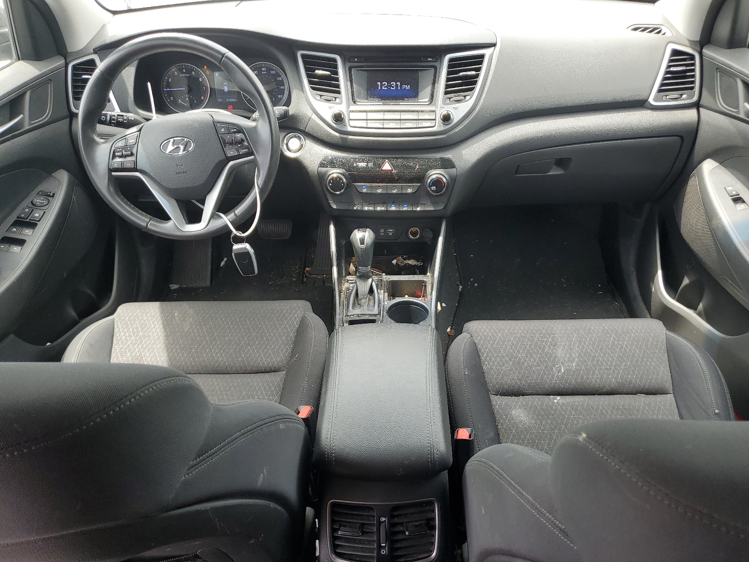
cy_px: 281
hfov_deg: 67.3
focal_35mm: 26
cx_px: 374
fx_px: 563
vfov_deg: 53.1
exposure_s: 1/196
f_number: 1.5
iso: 50
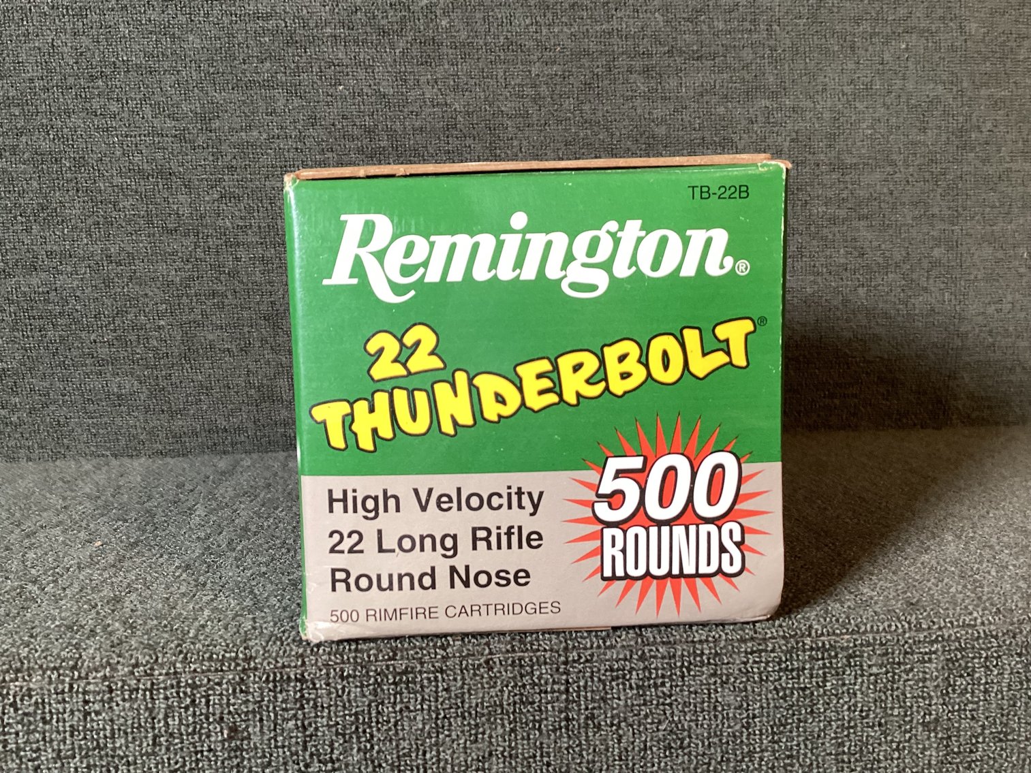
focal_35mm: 31
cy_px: 386
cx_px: 516
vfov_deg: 45.4
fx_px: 923
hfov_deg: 58.3
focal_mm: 3.3
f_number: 2.4
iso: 125
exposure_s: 1/50
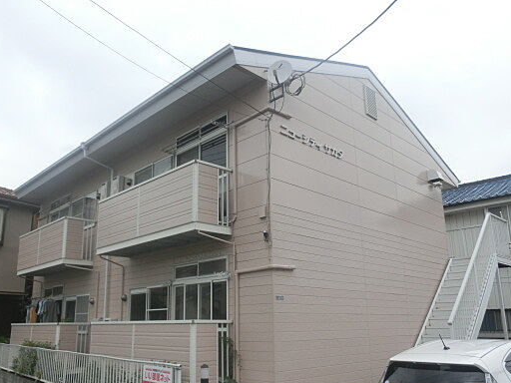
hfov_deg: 59.9
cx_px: 235
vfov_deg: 46.7
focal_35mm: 30
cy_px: 215
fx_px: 443
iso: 80
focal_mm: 4.24
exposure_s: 1/800
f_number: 3
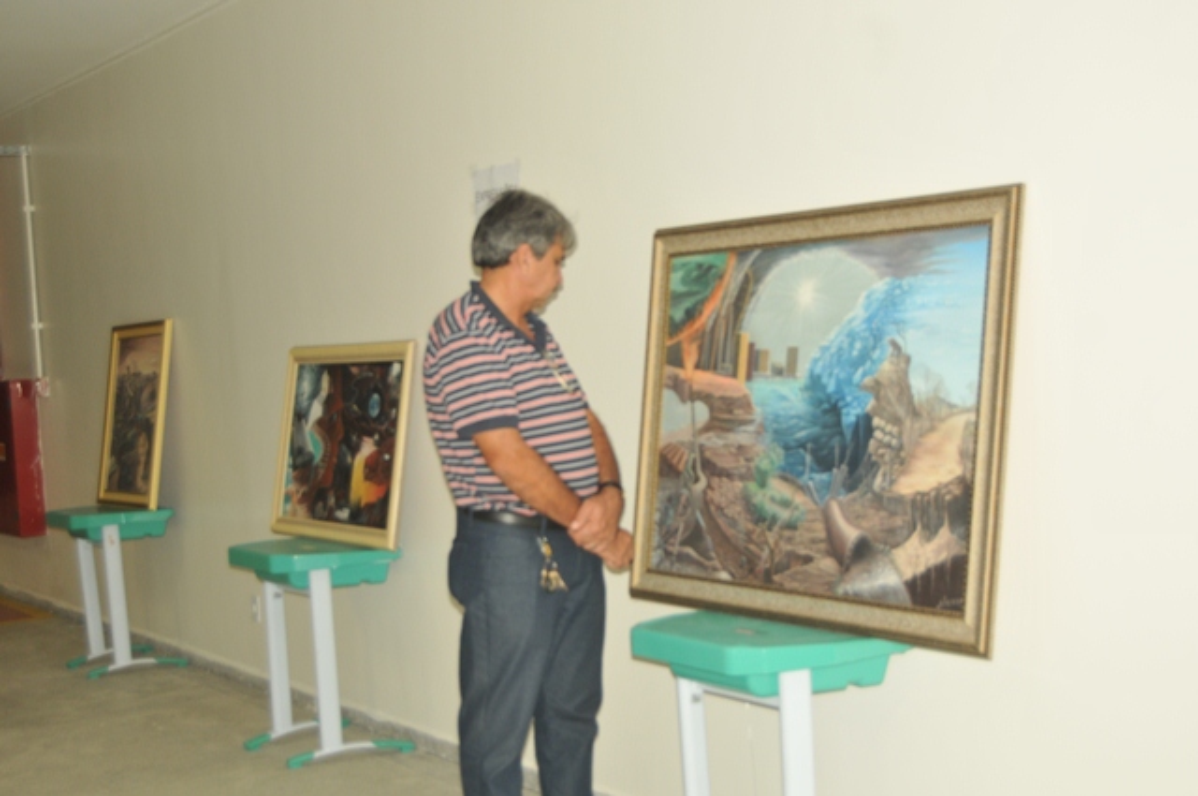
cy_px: 398
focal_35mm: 52
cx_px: 599
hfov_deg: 37.9
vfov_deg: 25.7
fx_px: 1745
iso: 400
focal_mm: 35
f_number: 4.5
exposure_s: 1/60
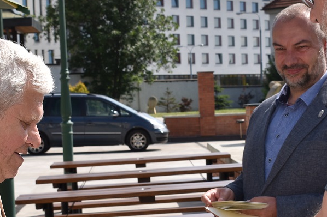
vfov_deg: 10.7
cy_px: 169
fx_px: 1162
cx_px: 177
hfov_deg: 16.0
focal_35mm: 128
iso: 100
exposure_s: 1/200
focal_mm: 34
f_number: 10
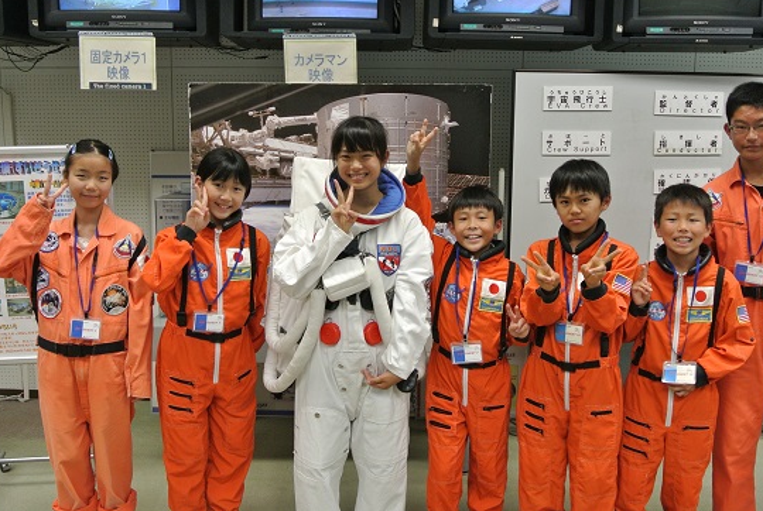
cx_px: 408
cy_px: 248
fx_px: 743
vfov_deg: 38.0
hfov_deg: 54.3
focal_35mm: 35
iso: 320
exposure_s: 1/60
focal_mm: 10
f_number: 3.5
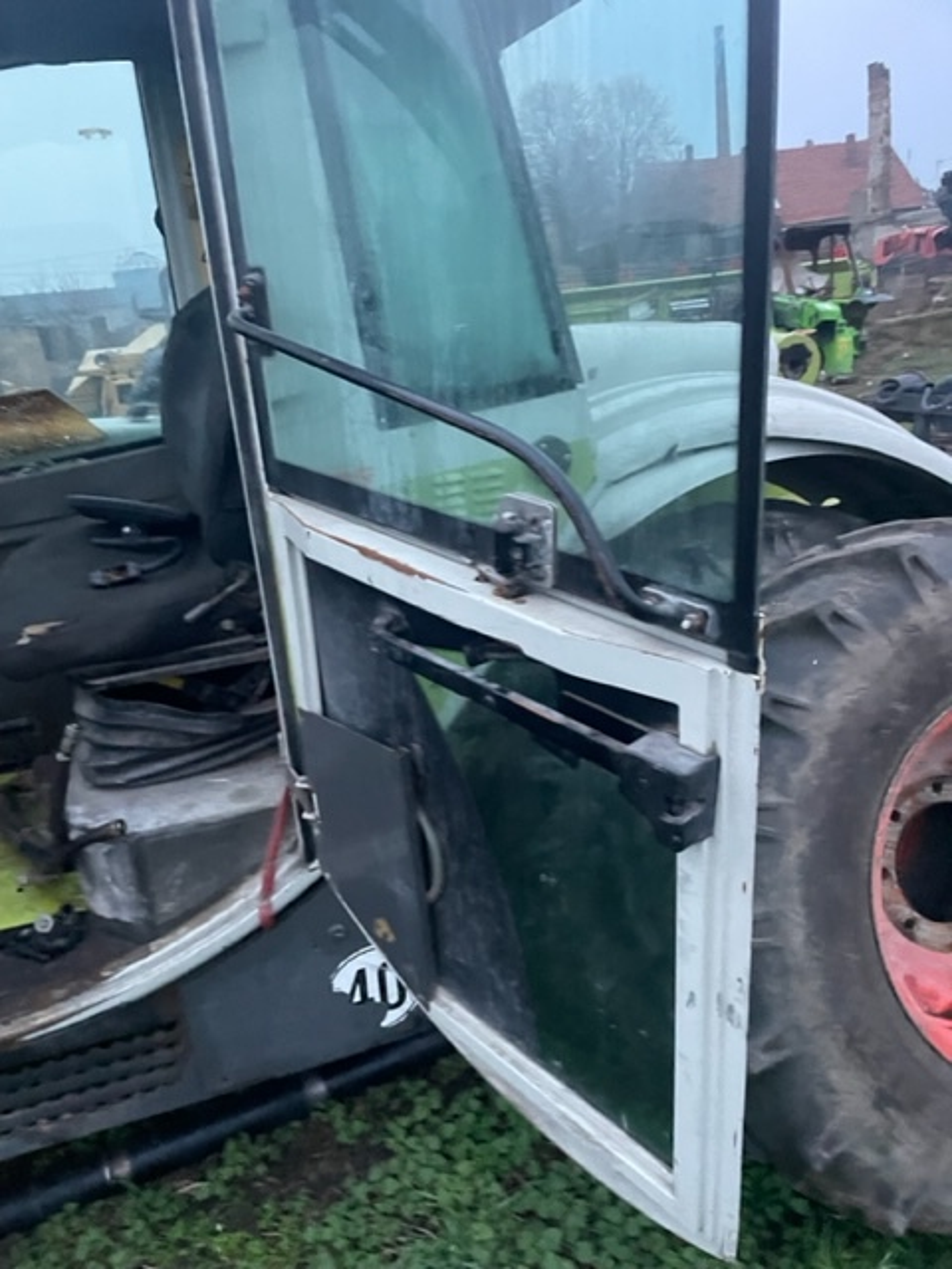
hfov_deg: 53.1
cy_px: 634
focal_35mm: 26
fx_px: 953
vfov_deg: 67.3
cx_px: 476
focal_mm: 4.2
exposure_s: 1/40
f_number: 1.6
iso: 640
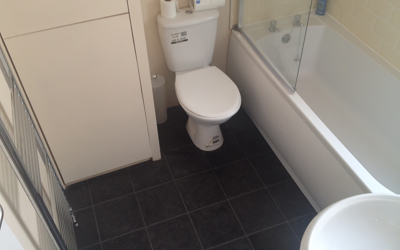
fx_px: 414
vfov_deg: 33.6
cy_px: 133
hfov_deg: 51.5
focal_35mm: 38
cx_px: 196
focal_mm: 4.28
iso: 64
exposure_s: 1/40
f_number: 2.4
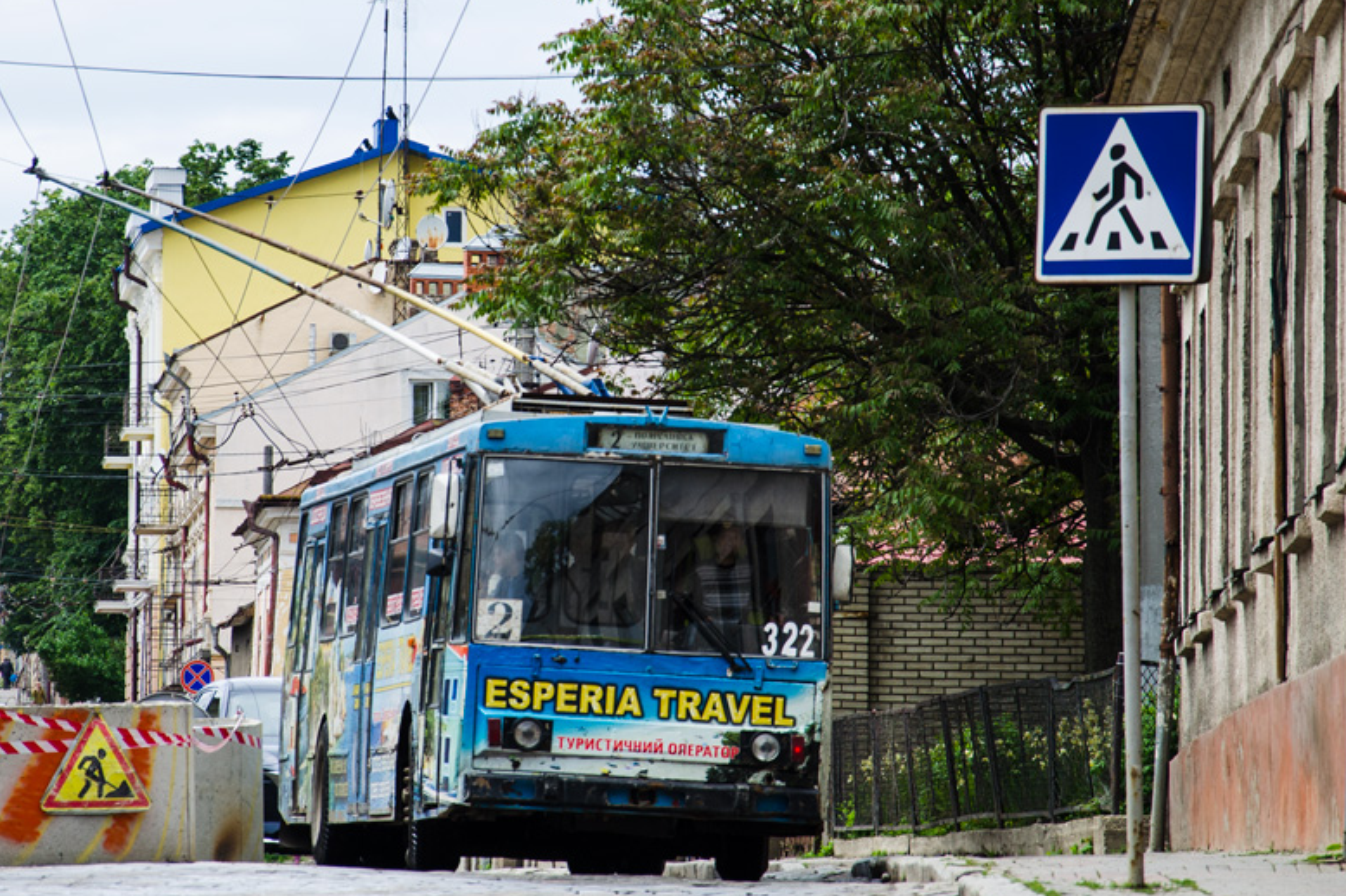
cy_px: 404
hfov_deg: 9.2
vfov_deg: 6.2
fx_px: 8323
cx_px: 450
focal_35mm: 223
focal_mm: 105
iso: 100
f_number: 5.6
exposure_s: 1/320
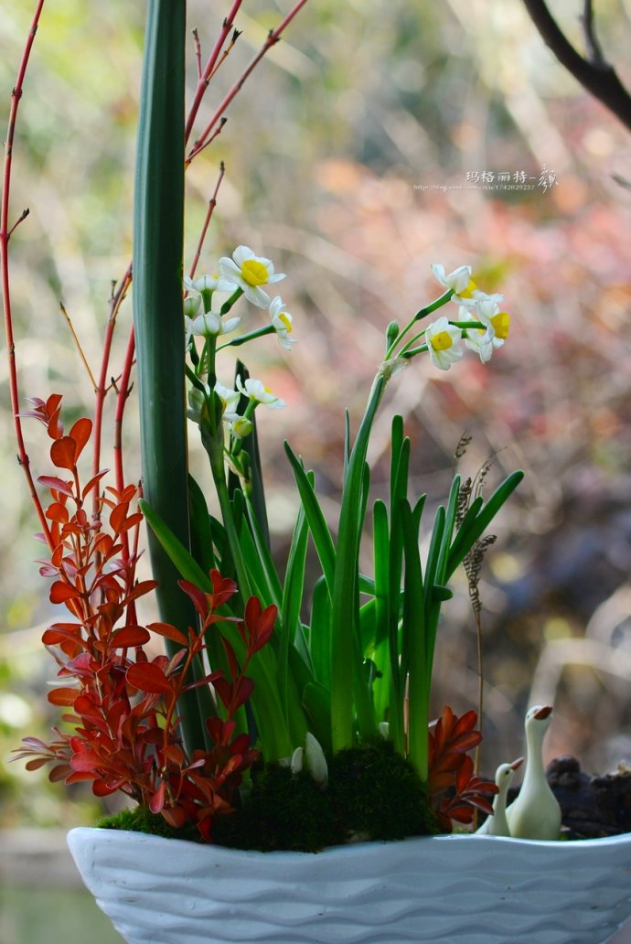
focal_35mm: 105
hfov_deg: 13.1
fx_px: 2755
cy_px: 472
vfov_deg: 19.4
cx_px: 316
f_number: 4.5
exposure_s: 1/320
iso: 200
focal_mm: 105
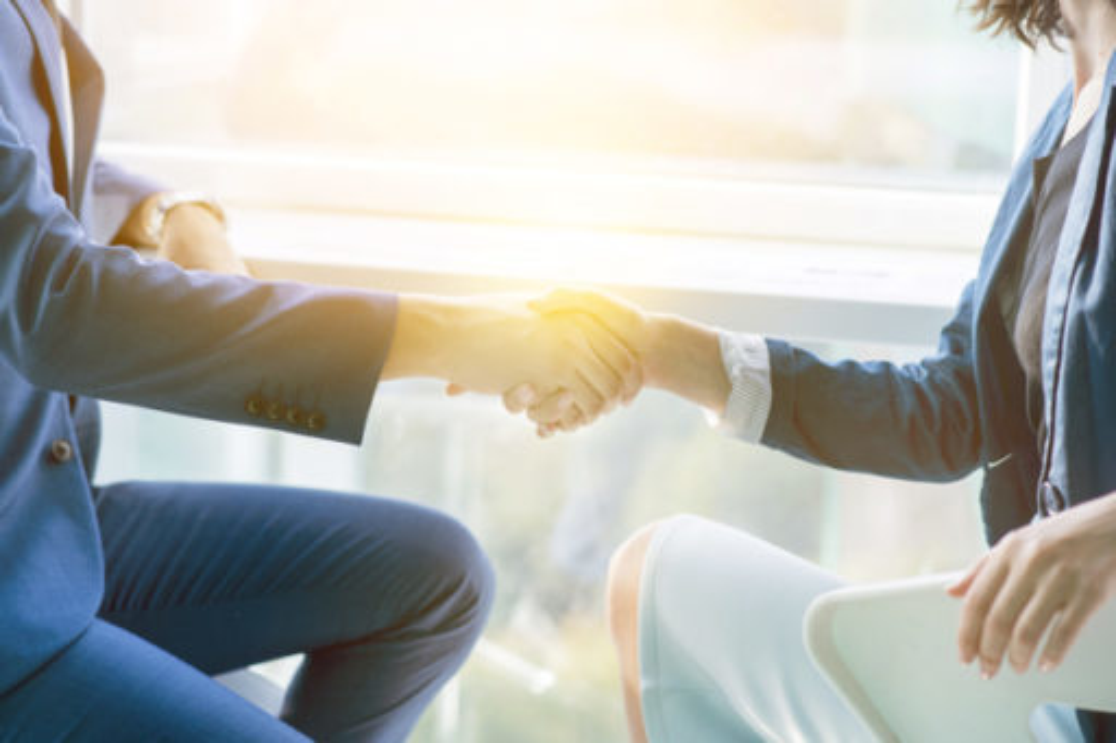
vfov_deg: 16.1
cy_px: 372
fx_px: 2634
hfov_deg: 23.9
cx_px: 558
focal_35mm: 85
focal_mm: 85
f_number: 3.5
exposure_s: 1/250
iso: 200
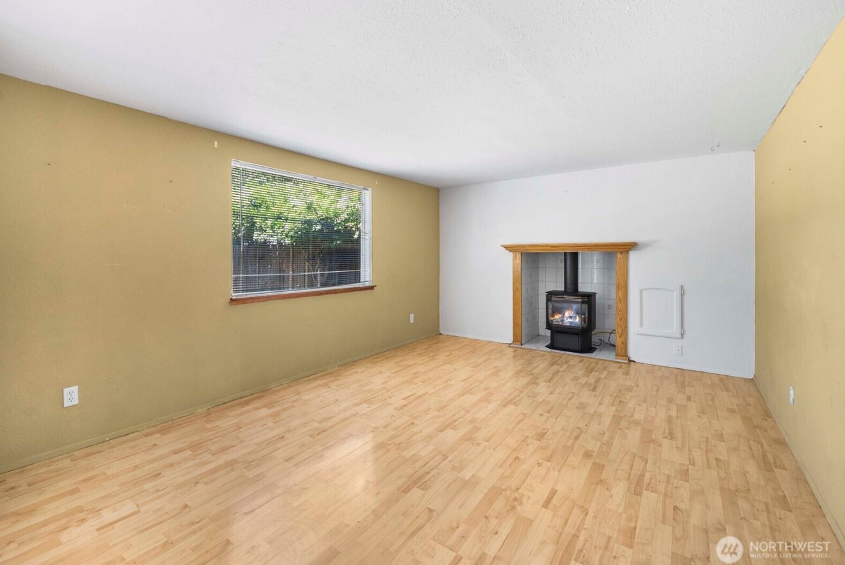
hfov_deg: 100.2
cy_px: 268
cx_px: 394
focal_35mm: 15
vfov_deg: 77.3
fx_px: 352
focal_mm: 14
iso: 1000
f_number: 7.1
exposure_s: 1/8
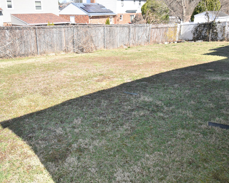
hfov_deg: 52.7
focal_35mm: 34
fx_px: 230
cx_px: 101
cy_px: 92
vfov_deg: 43.4
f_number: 6.3
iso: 100
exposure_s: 1/200
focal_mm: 20
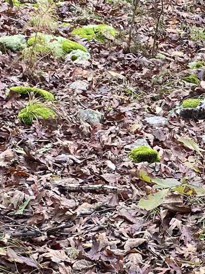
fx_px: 766
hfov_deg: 14.7
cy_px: 155
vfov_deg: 20.2
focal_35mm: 97
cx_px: 244
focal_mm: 4.25
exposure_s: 1/121
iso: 64
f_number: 1.8
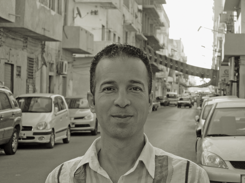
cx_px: 122
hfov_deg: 17.4
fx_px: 800
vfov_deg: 13.1
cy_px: 92
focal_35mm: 113
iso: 64
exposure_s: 1/157
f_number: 4.9
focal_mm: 23.4
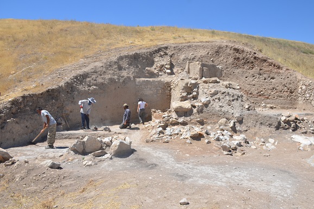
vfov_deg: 46.4
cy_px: 104
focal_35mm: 28
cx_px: 163
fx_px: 244
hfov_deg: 65.4
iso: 100
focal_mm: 18
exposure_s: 1/250
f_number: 8
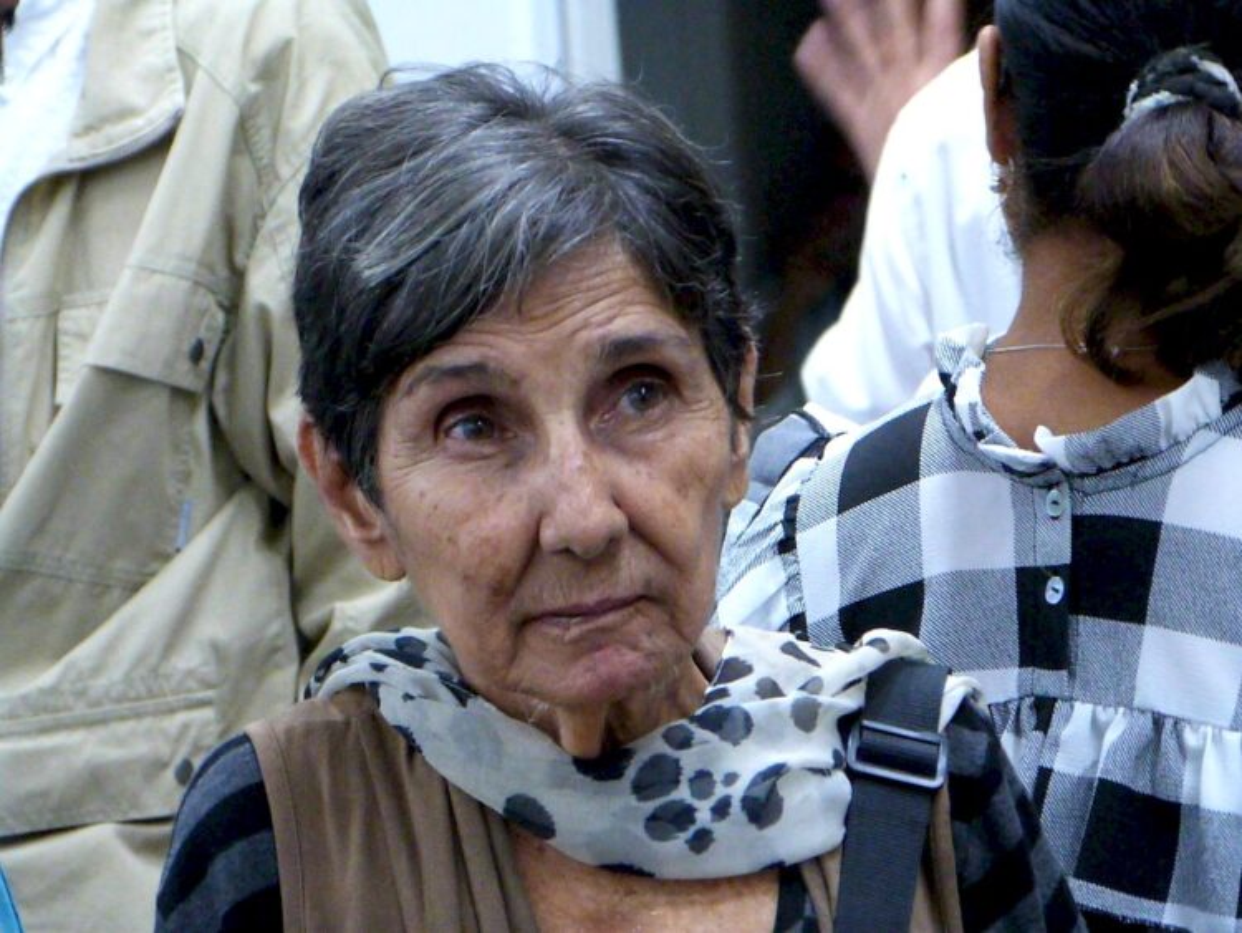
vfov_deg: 6.8
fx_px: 7860
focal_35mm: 219
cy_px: 466
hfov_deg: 9.0
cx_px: 621
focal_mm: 39.5
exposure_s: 1/15
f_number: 3.9
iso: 1600
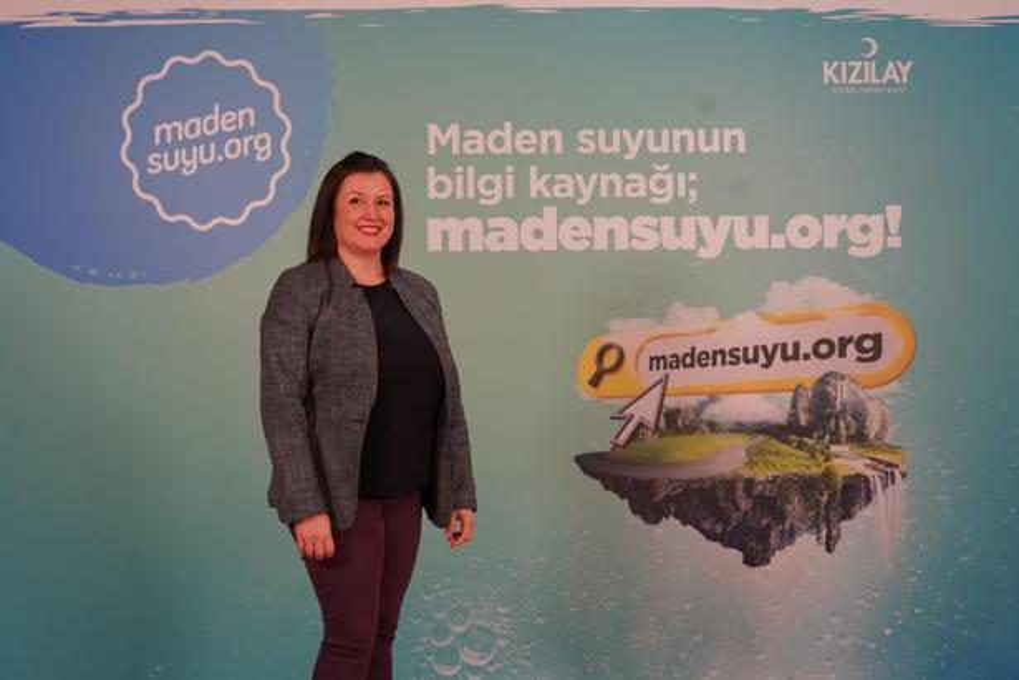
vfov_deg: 27.0
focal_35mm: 50
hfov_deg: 39.6
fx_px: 1415
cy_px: 340
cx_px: 510
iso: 2000
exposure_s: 1/160
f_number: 4
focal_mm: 50
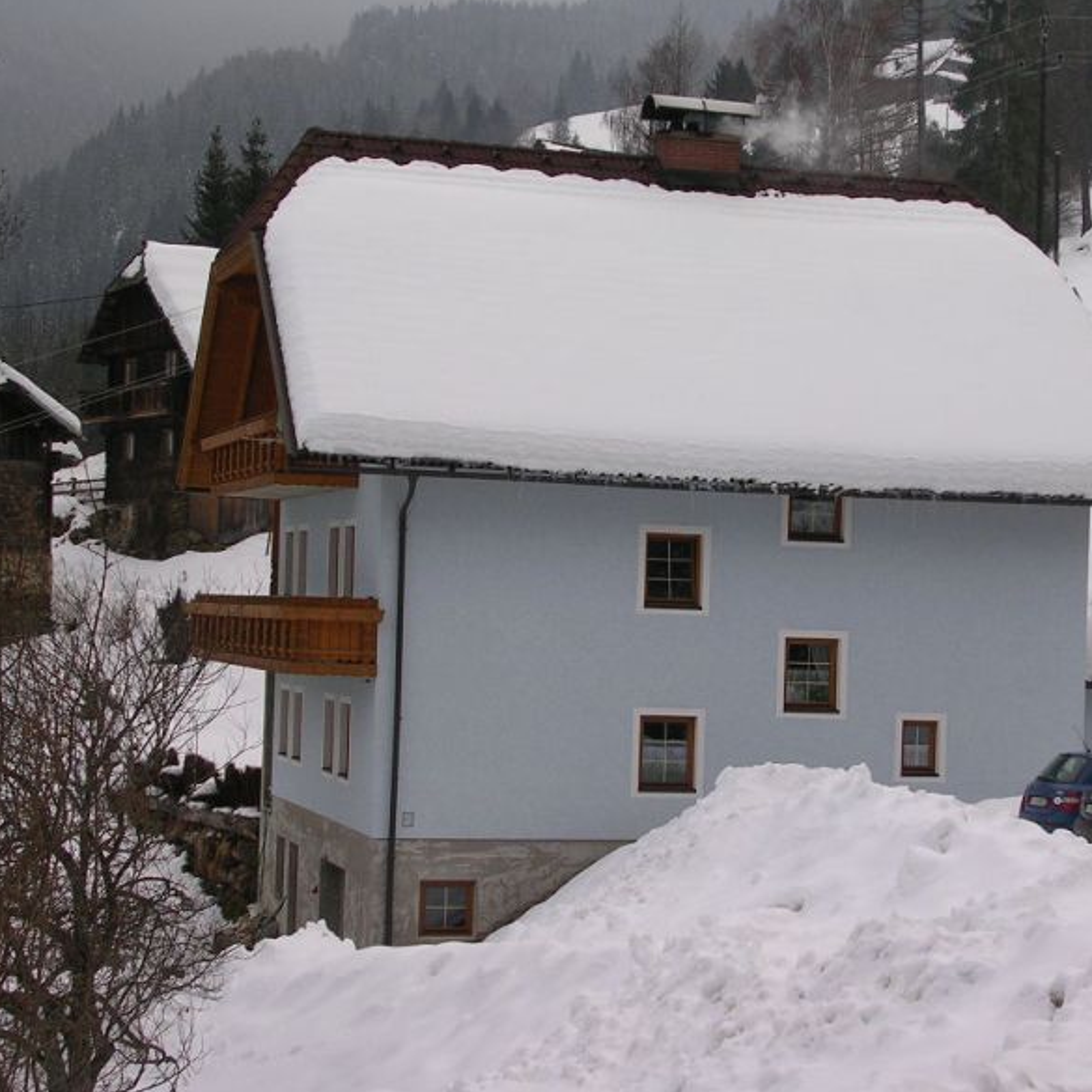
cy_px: 551
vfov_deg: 21.4
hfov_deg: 21.4
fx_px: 2891
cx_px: 650
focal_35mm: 81
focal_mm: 10.2
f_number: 3.6
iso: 50
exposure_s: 1/108
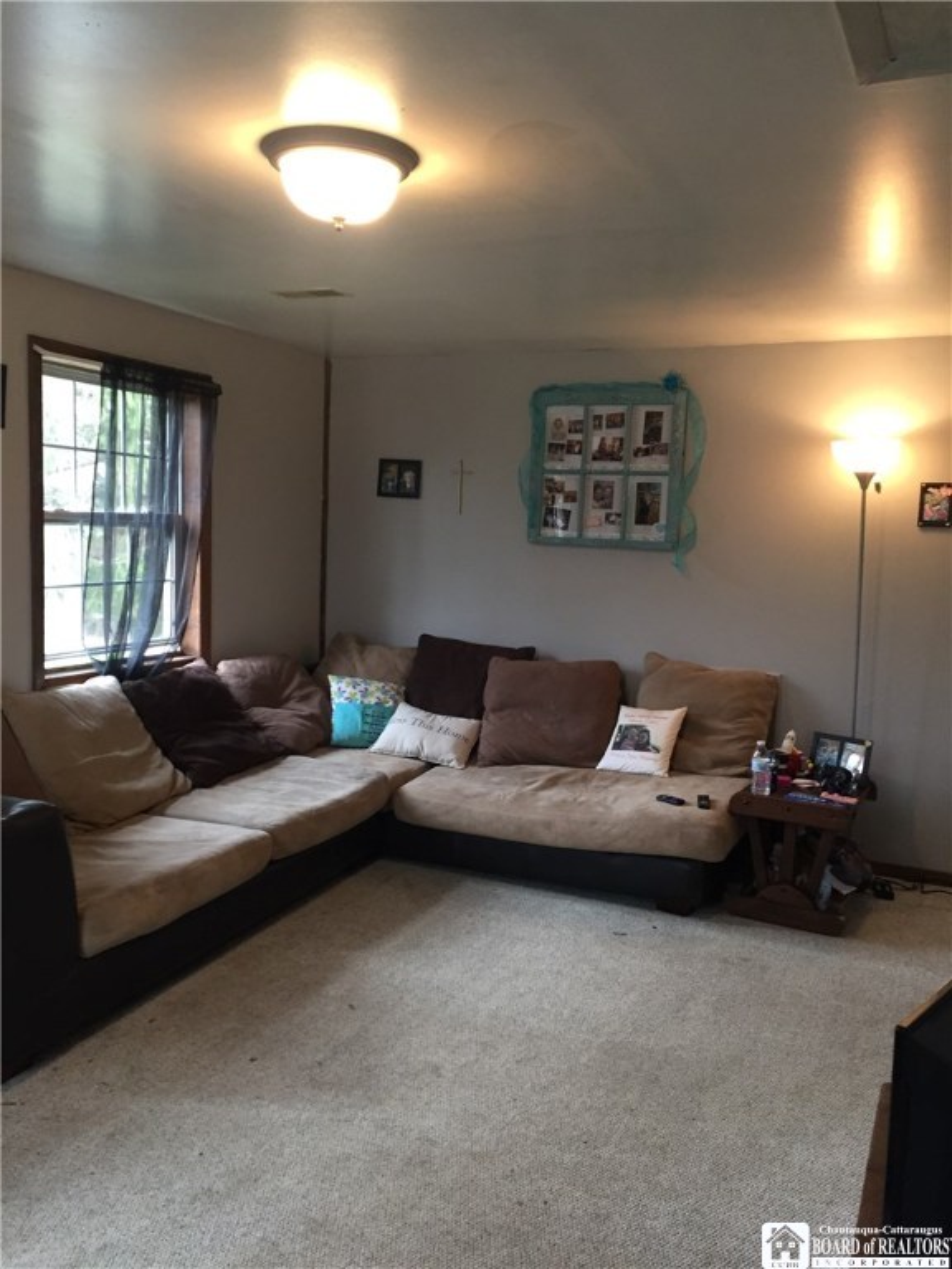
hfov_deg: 48.2
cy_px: 634
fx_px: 1063
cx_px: 476
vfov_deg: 61.7
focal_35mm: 29
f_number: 2.2
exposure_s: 1/30
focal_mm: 4.15
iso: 125
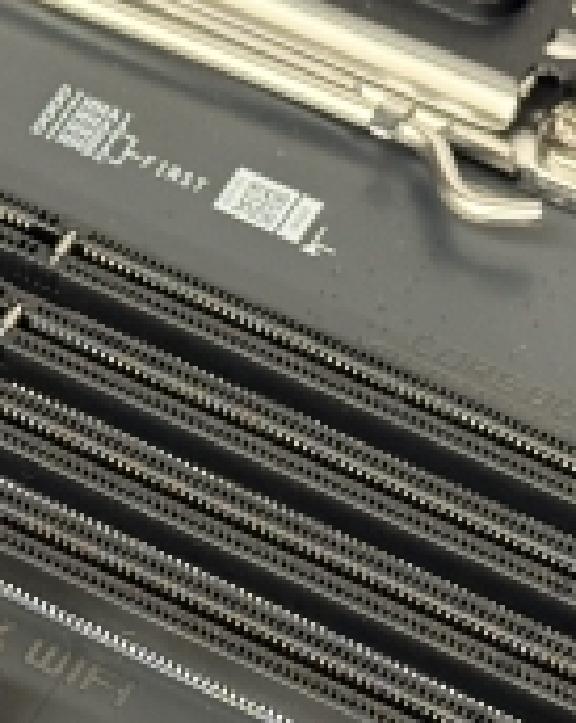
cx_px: 8
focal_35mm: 183
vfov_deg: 10.6
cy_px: 376
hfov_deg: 8.4
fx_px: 3910
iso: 250
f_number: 1.78
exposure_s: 1/40
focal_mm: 6.76
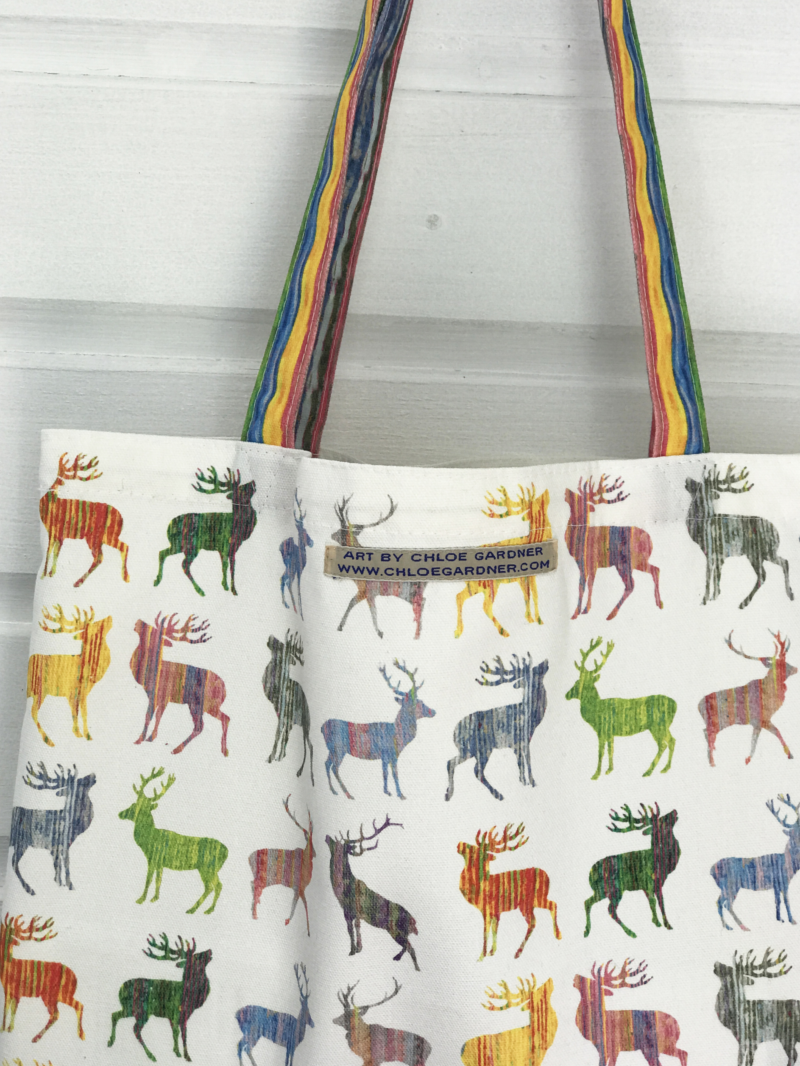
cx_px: 401
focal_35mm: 58
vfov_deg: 33.2
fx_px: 1787
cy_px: 526
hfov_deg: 25.2
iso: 40
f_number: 2.8
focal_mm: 6.6
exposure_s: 1/93
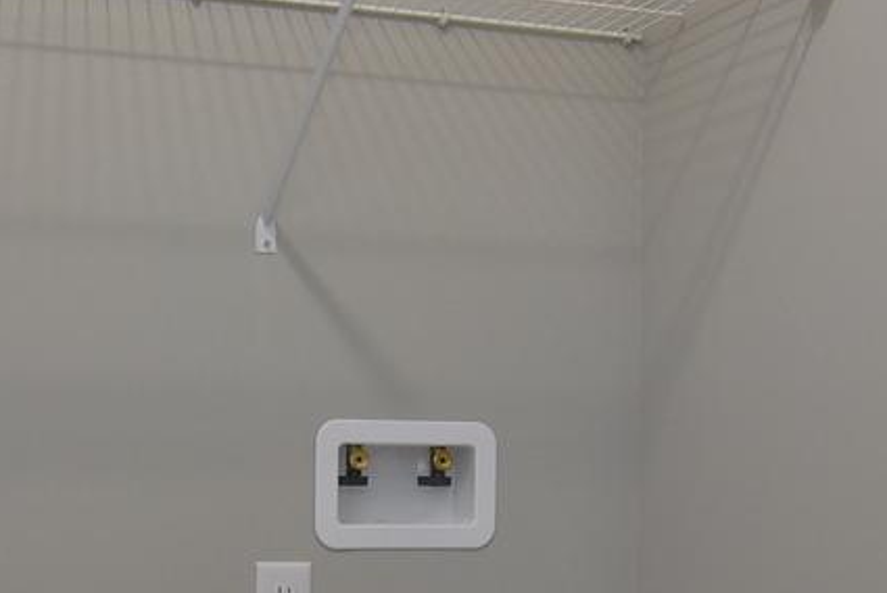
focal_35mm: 61
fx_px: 1504
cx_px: 261
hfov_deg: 32.4
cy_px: 516
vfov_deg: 21.9
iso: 400
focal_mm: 12
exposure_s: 1/50
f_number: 7.1
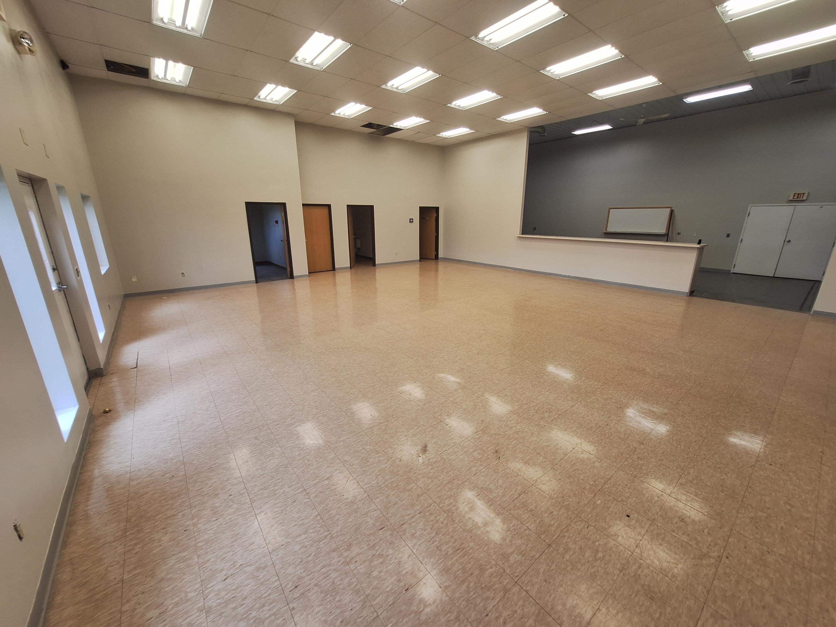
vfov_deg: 89.9
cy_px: 314
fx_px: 314
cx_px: 418
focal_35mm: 13
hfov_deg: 106.2
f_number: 2.2
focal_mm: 1.74
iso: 50
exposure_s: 1/60
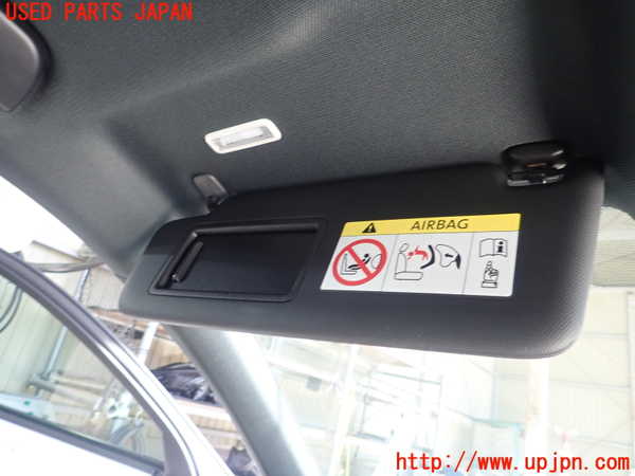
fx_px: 459
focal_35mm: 25
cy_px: 238
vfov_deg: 54.9
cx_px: 318
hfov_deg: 69.4
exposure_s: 1/30
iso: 200
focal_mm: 4.5
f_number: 2
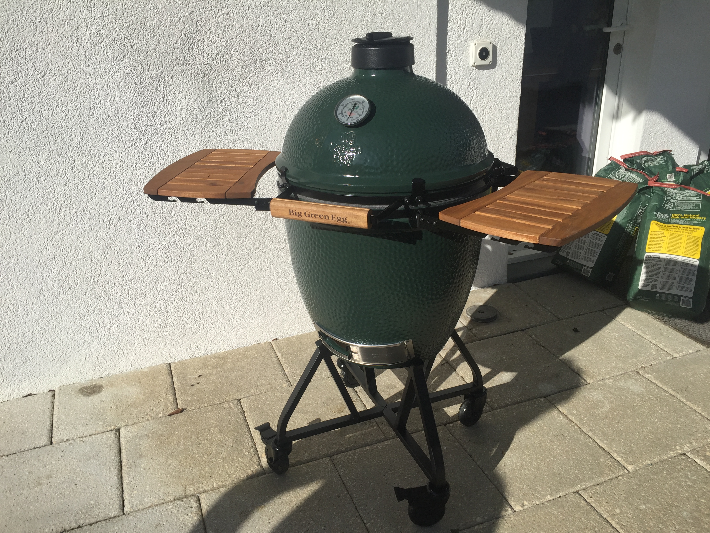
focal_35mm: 29
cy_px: 266
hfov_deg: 61.7
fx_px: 595
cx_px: 355
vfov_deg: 48.2
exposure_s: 1/3300
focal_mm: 4.15
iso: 32
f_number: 2.2
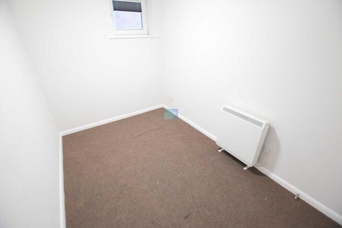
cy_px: 114
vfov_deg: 77.4
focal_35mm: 15
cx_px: 171
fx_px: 143
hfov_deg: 100.4
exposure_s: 1/60
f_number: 3.5
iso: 2800
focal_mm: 10
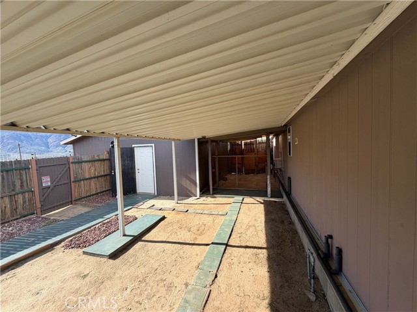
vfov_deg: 85.7
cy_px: 156
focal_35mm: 14
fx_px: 169
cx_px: 208
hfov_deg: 102.1
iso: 50
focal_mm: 2.22
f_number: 2.2
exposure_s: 1/502
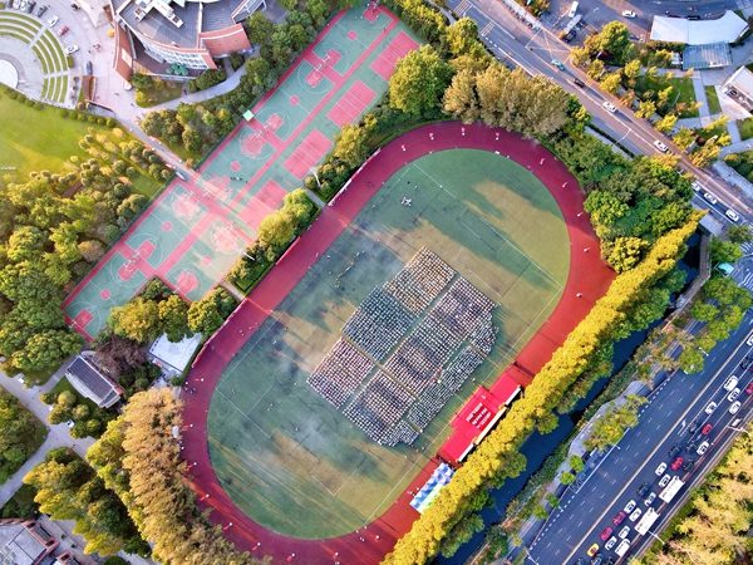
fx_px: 522
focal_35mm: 24
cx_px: 376
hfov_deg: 71.6
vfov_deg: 56.8
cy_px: 282
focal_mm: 4.5
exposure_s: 1/30
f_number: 2.8
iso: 100
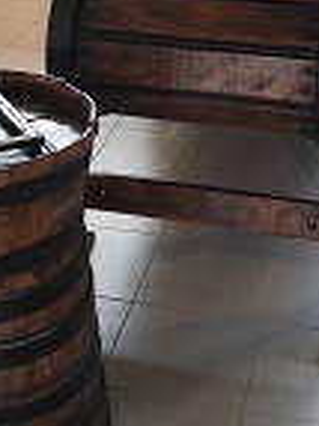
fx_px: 984
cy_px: 36
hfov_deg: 18.4
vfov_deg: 23.7
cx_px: 134
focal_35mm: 80
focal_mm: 5.9
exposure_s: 1/30
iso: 200
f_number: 3.6
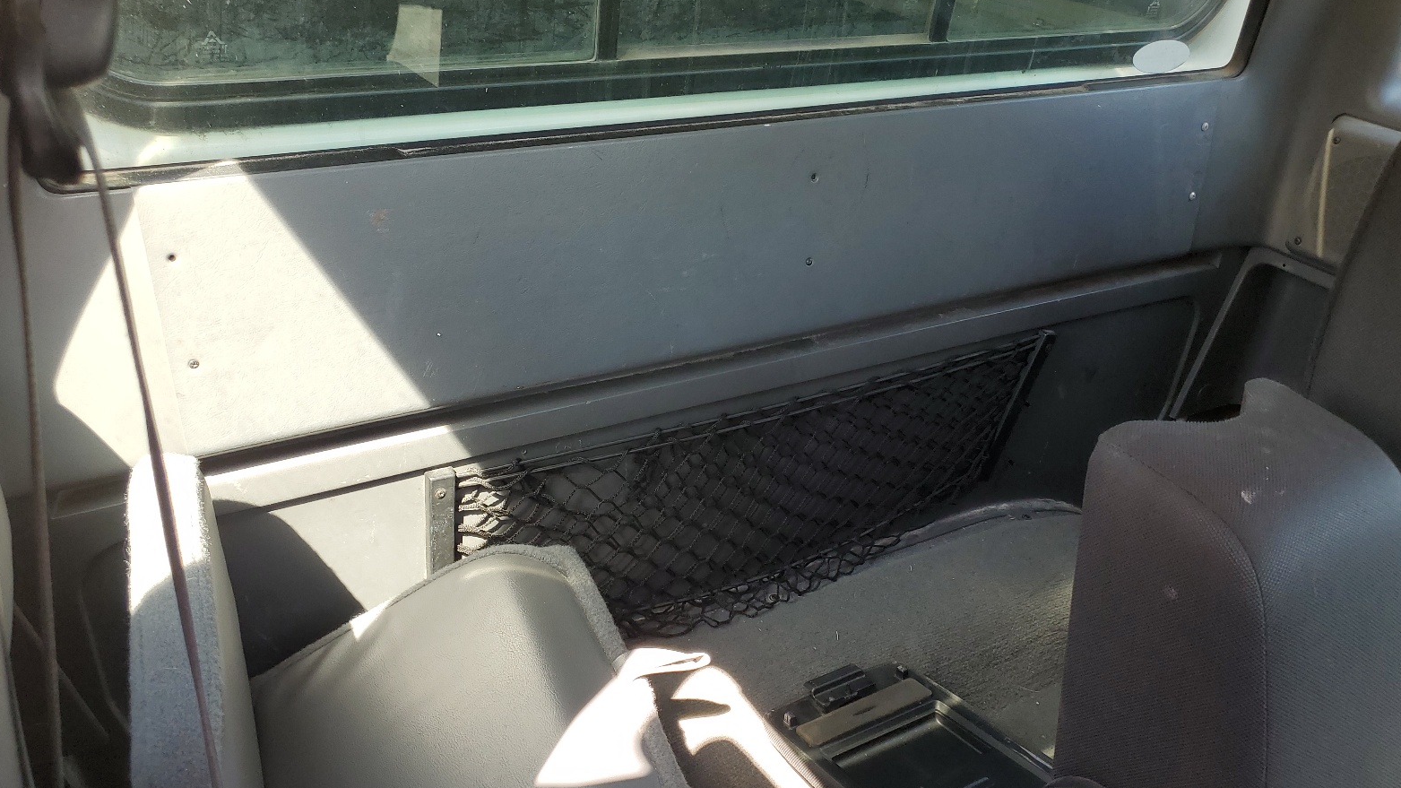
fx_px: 1077
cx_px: 713
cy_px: 457
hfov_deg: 66.1
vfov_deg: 40.1
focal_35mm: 29
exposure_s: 1/141
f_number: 1.5
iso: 50
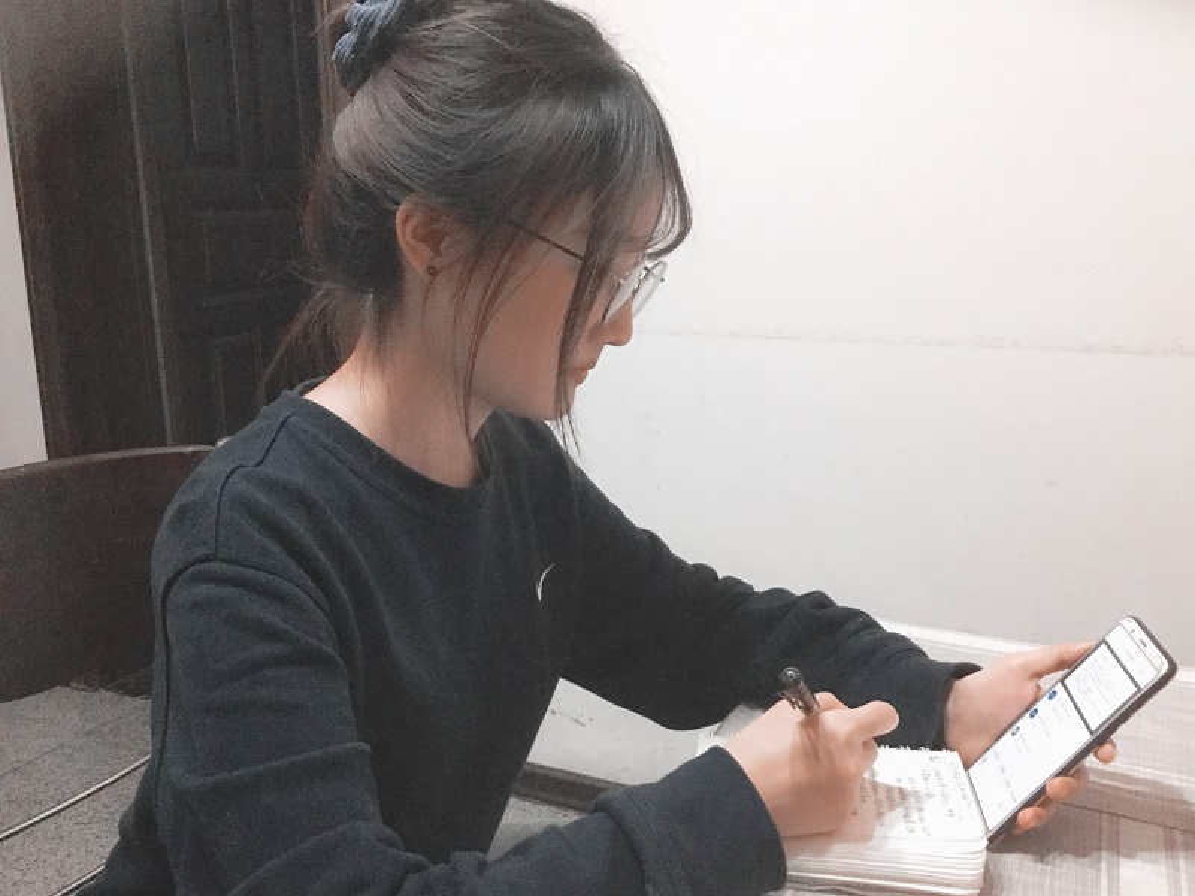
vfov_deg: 45.4
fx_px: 1070
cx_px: 598
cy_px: 448
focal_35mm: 31
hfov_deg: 58.4
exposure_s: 1/17
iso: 320
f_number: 2.4
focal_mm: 3.3
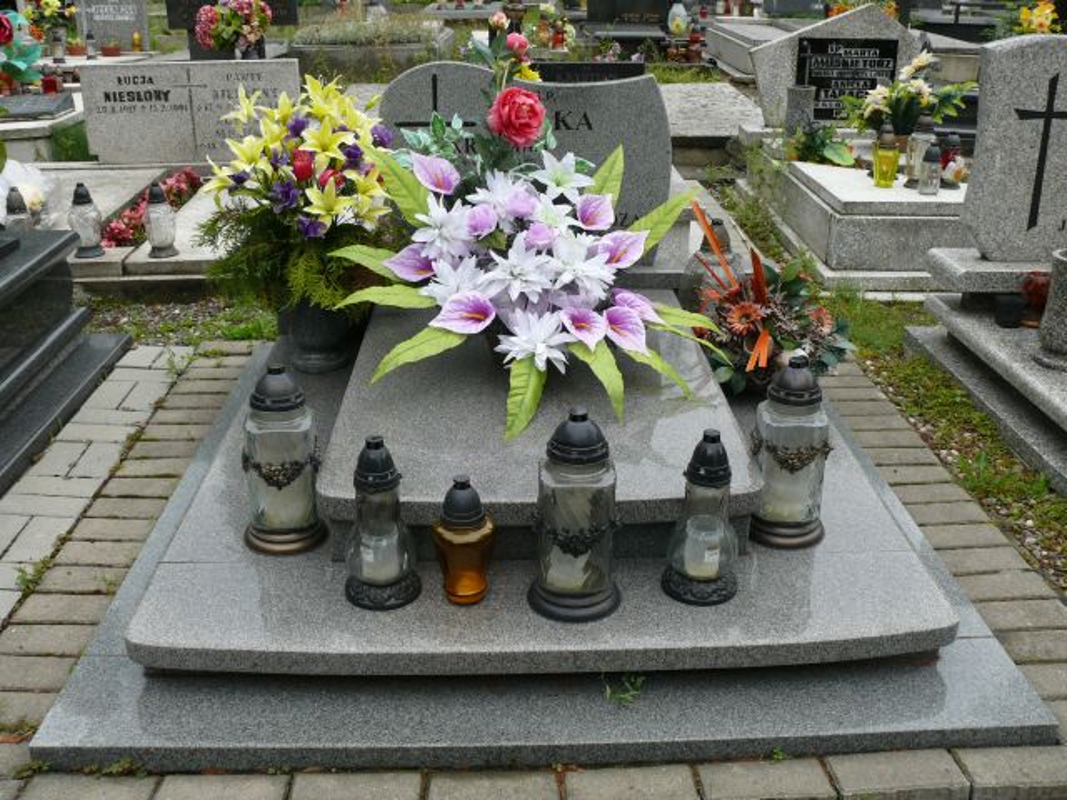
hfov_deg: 52.6
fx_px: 1079
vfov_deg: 40.7
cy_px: 400
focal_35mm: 35
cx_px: 534
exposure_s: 1/125
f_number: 3.6
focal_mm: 7.4
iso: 100
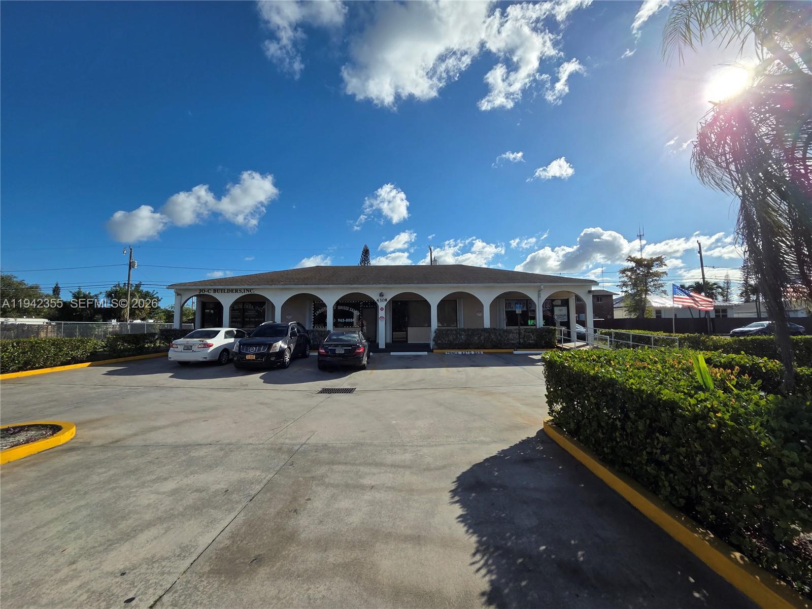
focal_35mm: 13
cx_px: 406
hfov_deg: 106.2
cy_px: 304
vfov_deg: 89.9
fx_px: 305
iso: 50
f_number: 2.2
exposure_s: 1/4064
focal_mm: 2.2
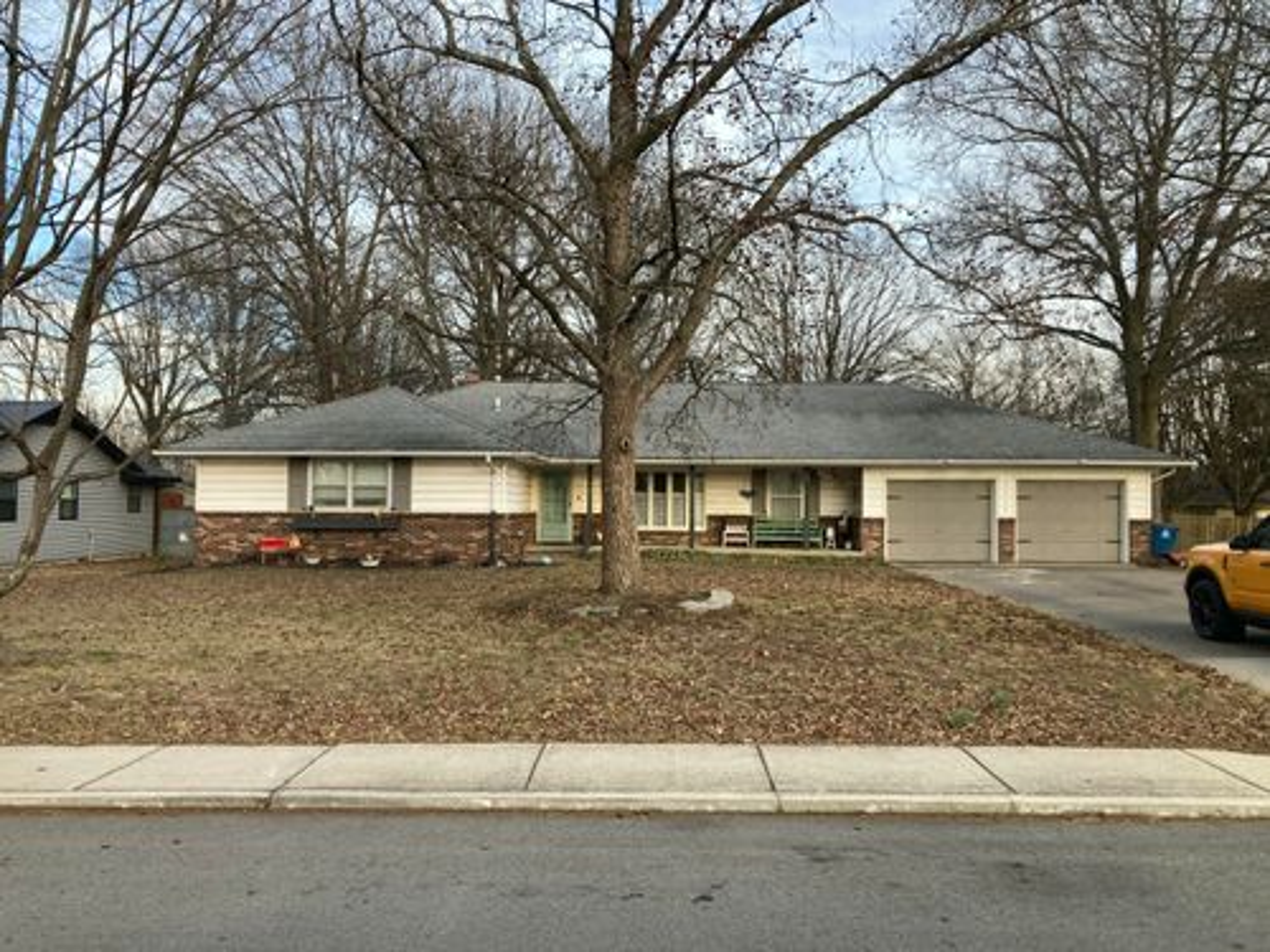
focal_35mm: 28
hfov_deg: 63.4
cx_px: 635
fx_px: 1027
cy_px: 476
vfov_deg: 49.7
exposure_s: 1/125
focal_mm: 3.99
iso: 20
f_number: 1.8
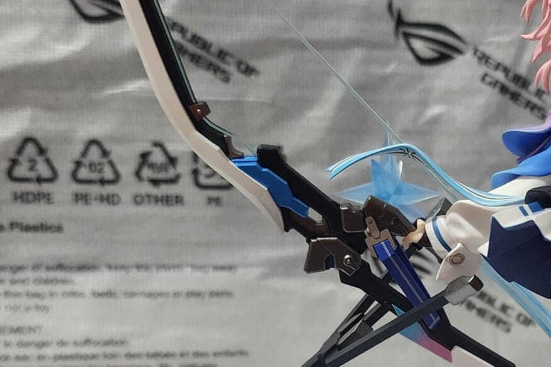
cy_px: 349
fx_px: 1071
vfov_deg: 19.0
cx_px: 544
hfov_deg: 27.3
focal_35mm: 70
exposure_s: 1/50
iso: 640
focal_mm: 6.4
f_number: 1.8
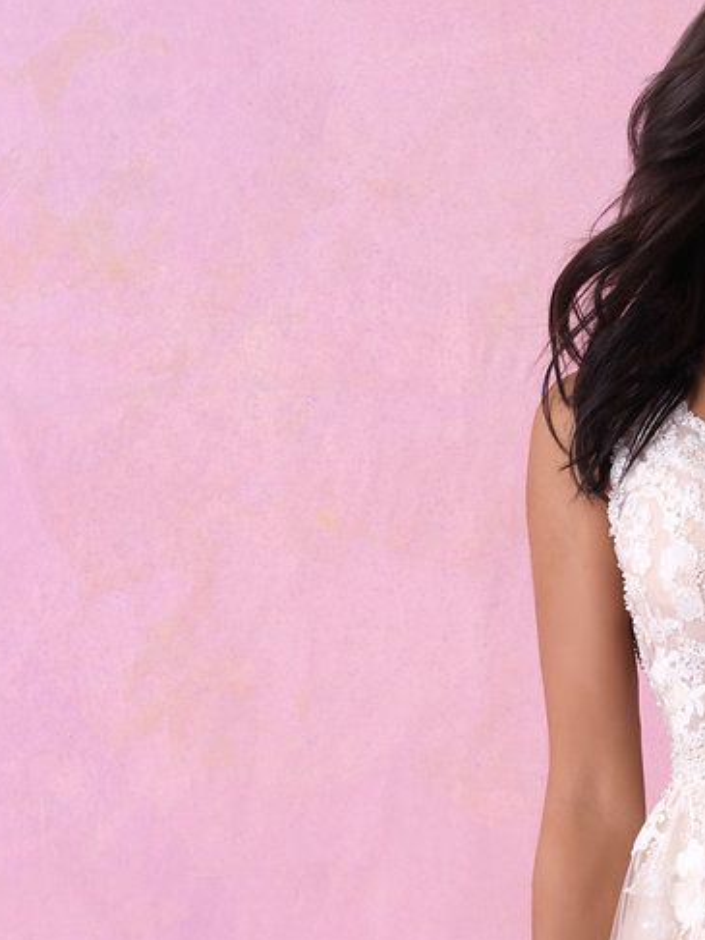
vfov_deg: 13.4
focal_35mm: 143
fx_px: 3885
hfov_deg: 10.2
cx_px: 904
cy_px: 1157
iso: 100
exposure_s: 1/90
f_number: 11
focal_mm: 80
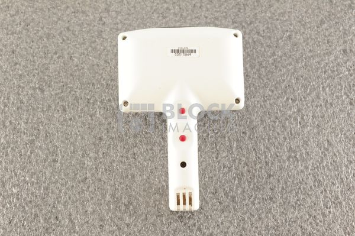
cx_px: 178
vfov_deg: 26.9
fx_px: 493
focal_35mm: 50
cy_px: 118
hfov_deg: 39.6
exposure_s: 1/125
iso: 1600
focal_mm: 50
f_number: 10
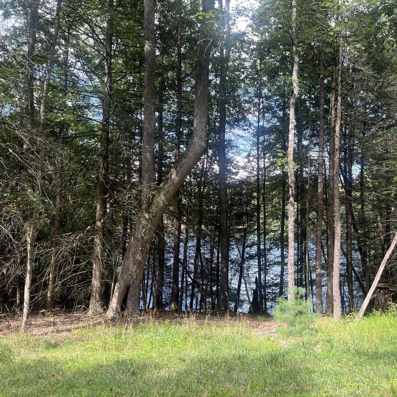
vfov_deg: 52.5
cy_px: 197
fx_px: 402
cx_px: 256
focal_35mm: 31
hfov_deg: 51.8
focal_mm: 5.7
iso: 50
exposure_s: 1/349
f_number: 1.5
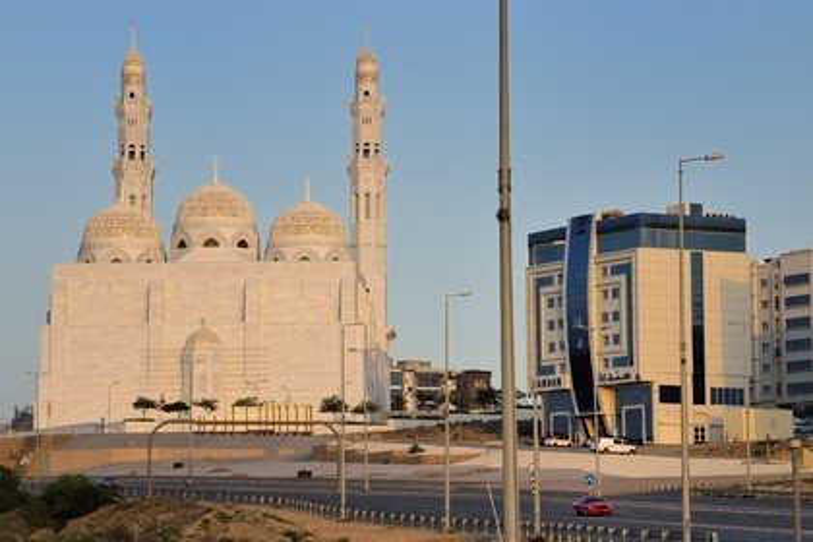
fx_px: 2936
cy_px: 271
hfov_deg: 15.8
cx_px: 406
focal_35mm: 130
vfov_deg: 10.5
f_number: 6.3
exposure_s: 1/1000
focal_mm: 130
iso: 400
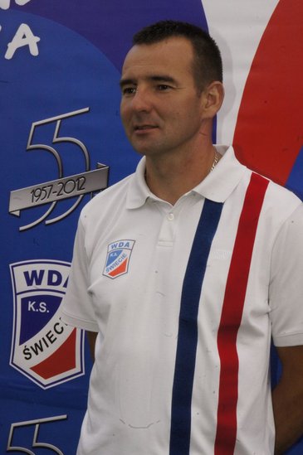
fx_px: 1138
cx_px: 152
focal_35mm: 90
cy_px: 228
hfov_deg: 15.2
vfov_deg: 22.6
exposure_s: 1/160
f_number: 32
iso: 3200
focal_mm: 60
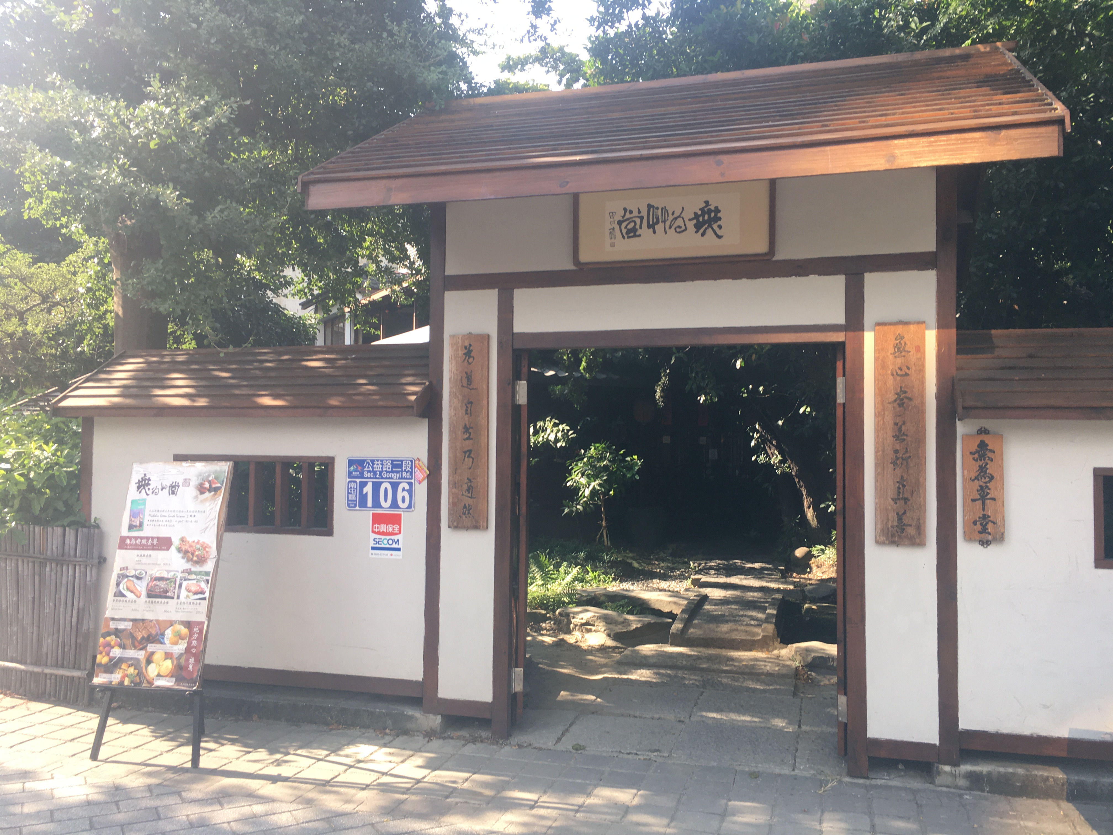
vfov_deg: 48.2
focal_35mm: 29
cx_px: 556
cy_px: 418
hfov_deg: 61.7
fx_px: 932
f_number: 2.2
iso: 25
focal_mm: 4.15
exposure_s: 1/168
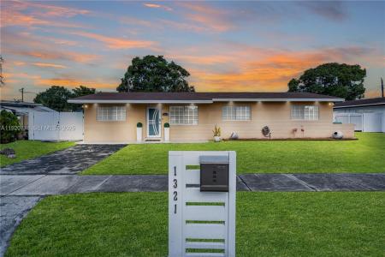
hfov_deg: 84.0
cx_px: 192
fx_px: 214
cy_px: 128
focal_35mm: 20
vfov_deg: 61.9
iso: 100
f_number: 5.6
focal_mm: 20
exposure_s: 1/640
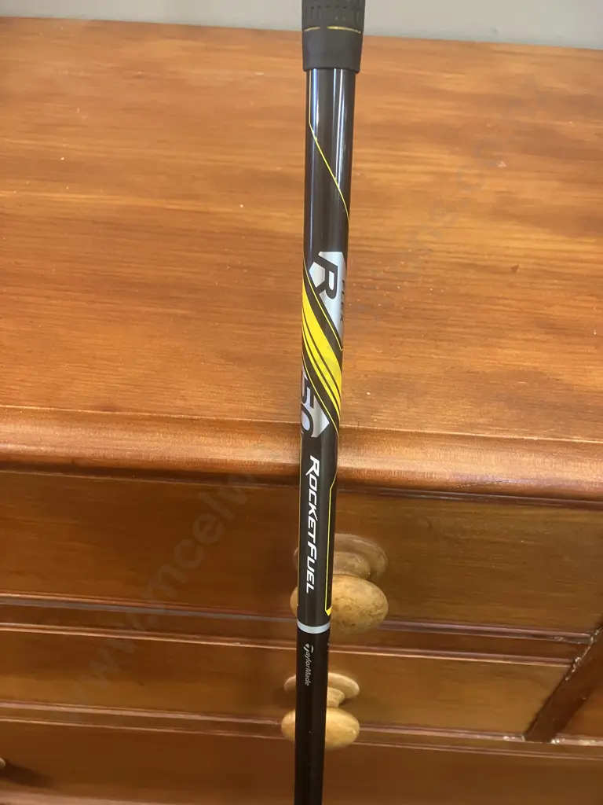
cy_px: 402
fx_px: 650
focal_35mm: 28
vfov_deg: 63.4
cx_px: 302
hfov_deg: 49.7
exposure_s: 1/33
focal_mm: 3.99
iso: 250
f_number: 1.8
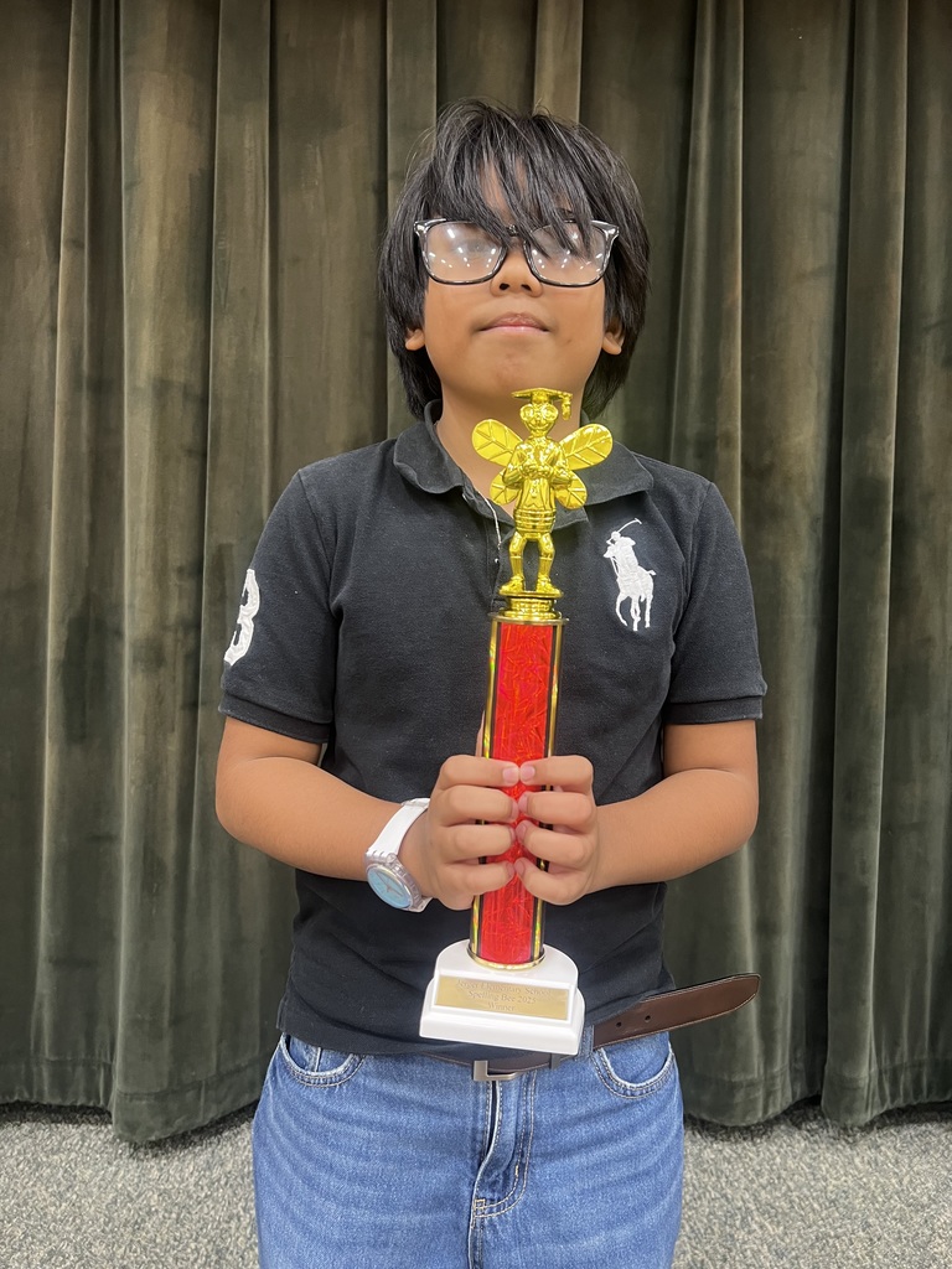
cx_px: 476
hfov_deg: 53.1
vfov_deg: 67.3
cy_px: 634
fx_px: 953
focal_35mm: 26
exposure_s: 1/60
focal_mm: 5.7
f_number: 1.5
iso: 160
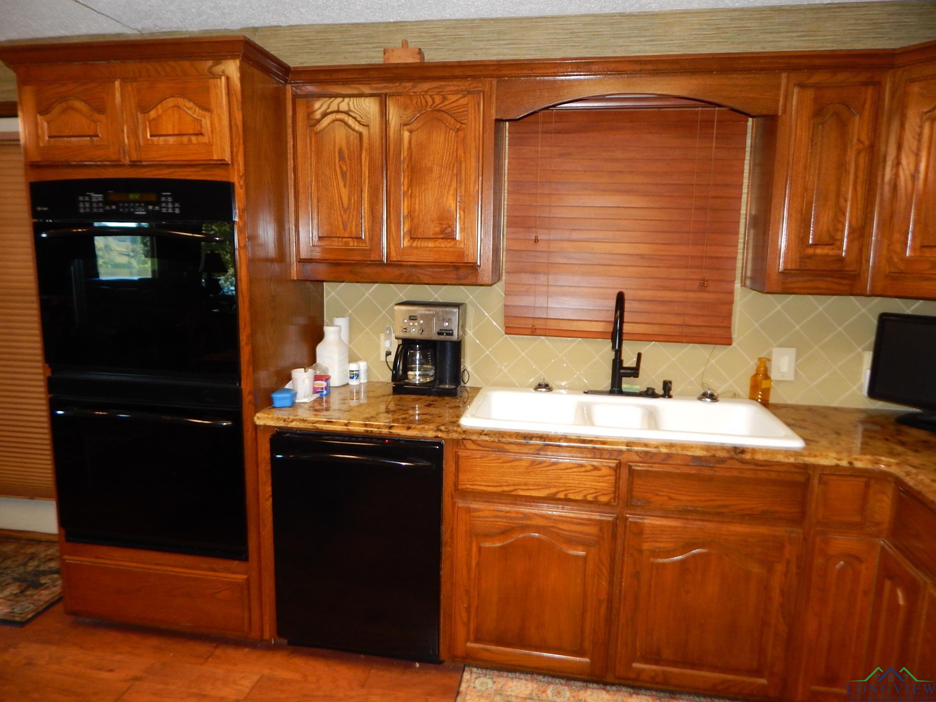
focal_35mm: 22
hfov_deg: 76.4
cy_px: 351
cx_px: 468
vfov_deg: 61.1
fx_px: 595
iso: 200
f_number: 3
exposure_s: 1/30
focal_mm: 4
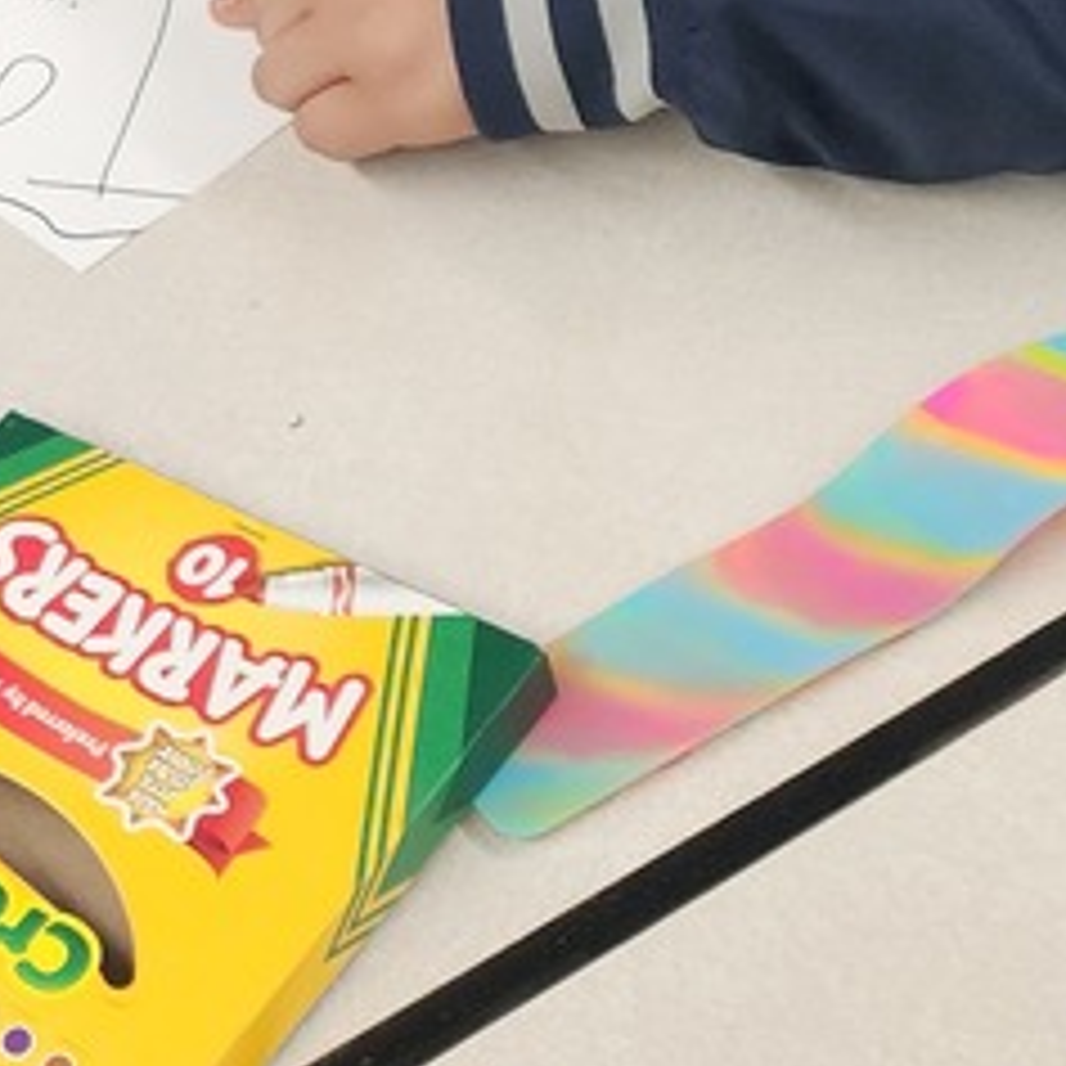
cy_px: 63
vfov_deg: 19.3
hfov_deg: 16.7
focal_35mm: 88
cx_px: -801
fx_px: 3066
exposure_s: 1/120
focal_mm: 6.4
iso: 200
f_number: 1.8
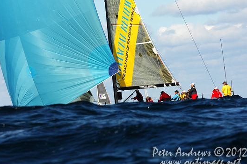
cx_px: 113
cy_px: 78
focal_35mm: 341
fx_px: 2337
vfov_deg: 4.0
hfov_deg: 6.0
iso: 400
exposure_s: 1/1000
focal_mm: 200
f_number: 7.6
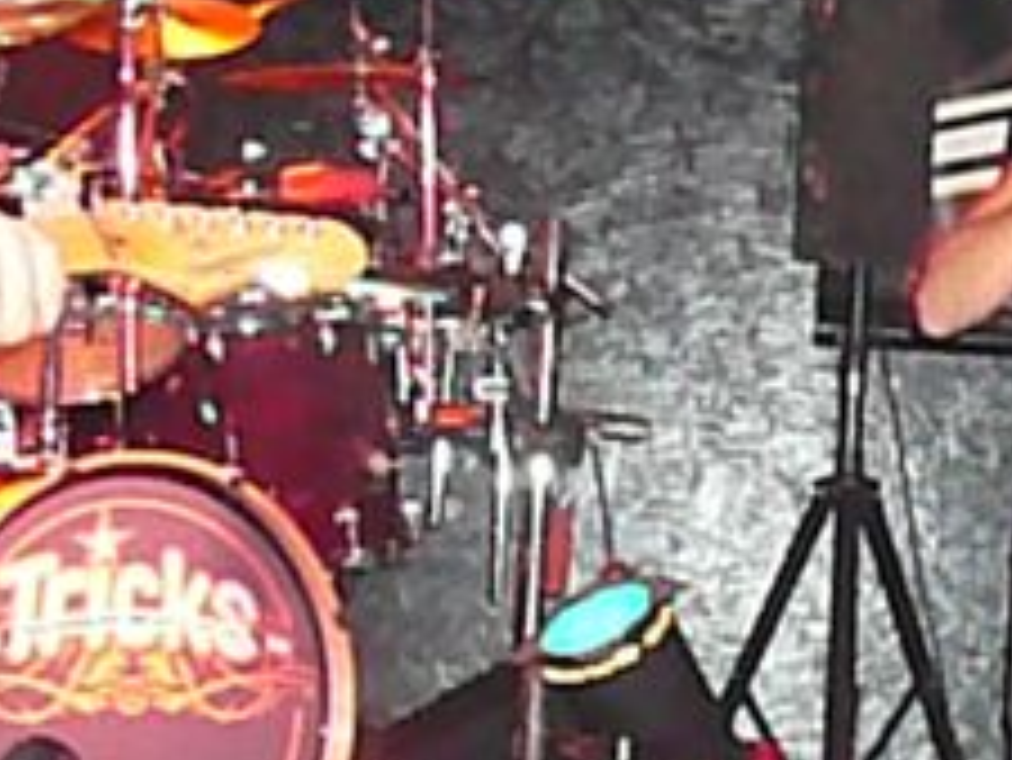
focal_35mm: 101
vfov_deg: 14.6
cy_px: 526
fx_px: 2954
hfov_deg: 18.6
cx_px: 1147
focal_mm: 5.2
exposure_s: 1/30
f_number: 2.8
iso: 1250
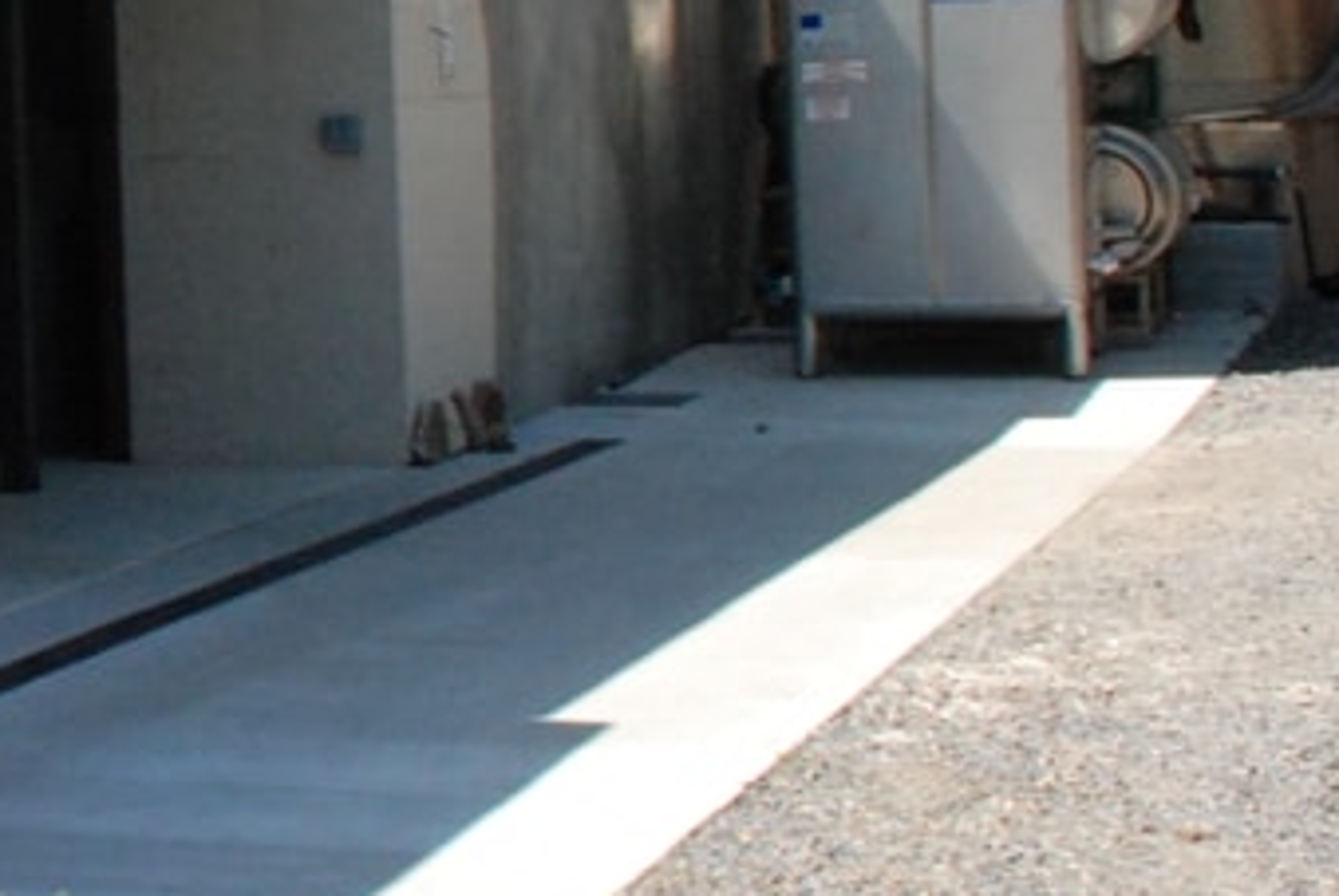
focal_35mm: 119
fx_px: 4432
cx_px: -1367
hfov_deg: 14.3
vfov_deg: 11.4
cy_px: -55
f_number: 11
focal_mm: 18
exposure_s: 1/500
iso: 800
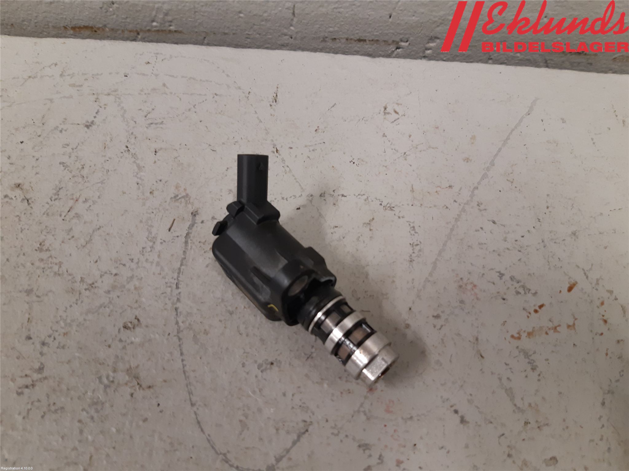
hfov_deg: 67.3
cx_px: 314
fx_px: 472
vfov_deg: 53.1
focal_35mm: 26
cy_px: 236
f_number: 1.7
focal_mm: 3.93
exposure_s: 1/50
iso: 160
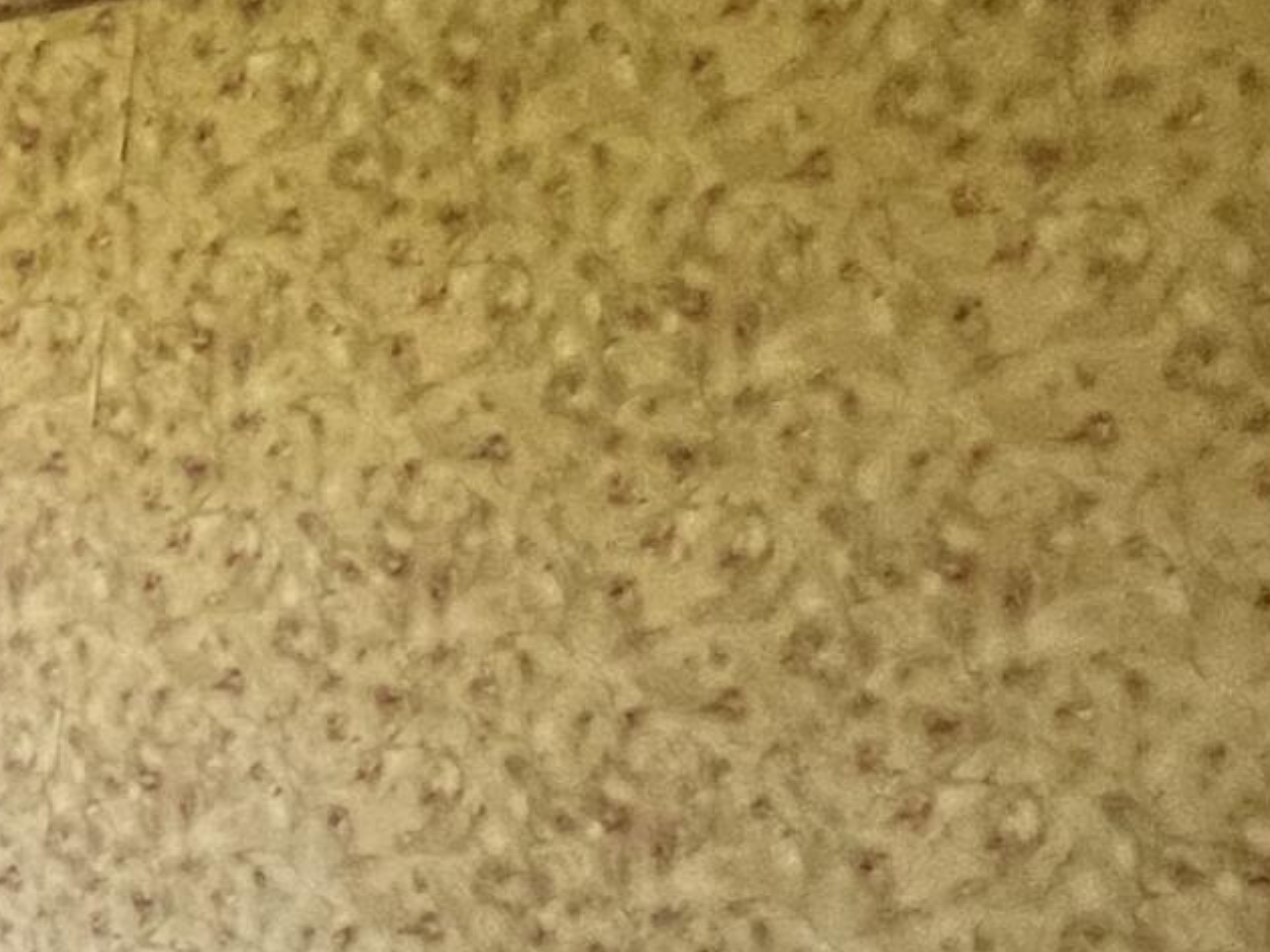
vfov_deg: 22.1
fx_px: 2275
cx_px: -876
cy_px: 1099
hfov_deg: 22.3
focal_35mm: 62
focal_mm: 1.57
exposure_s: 1/60
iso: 320
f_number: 1.8
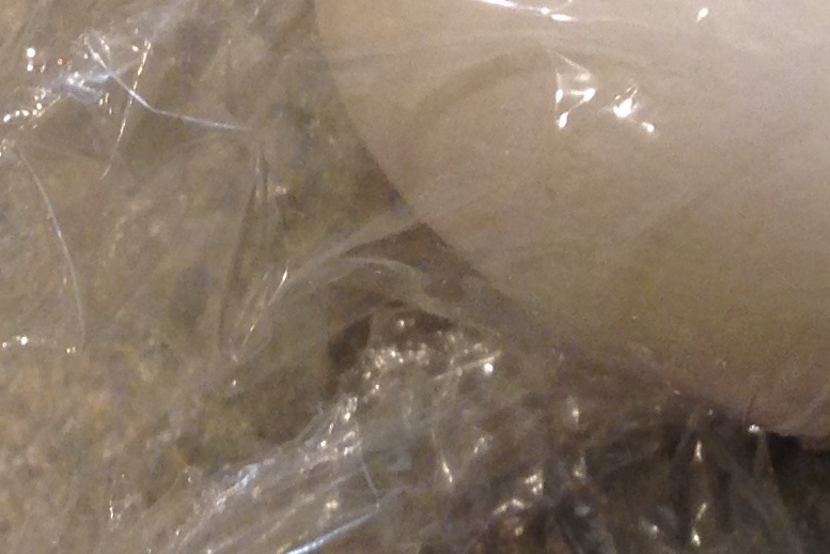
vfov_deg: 13.4
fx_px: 2351
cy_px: 175
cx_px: 975
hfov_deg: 19.0
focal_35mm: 102
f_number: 2.4
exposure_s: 1/20
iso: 125
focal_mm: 4.12
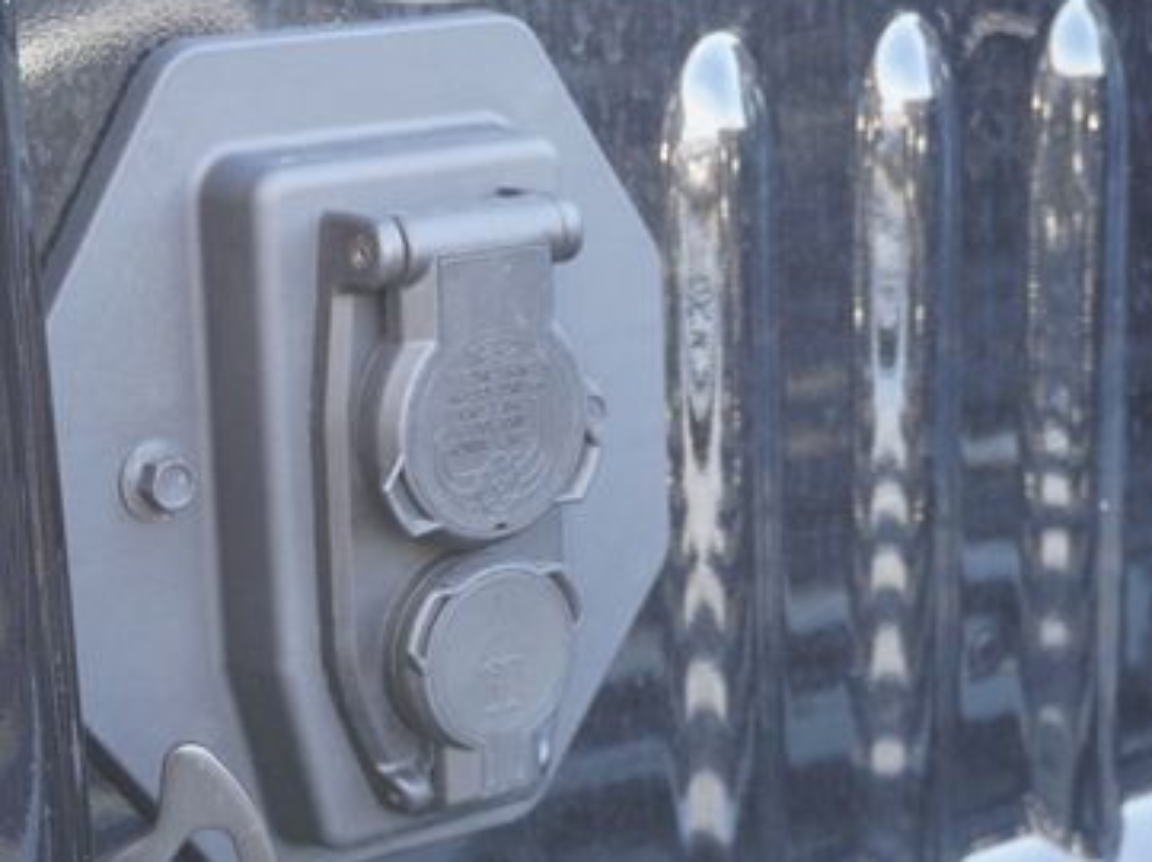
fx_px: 2726
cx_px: 332
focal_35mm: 82
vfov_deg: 17.9
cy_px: 543
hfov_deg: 23.7
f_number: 5
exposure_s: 1/160
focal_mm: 32
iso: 1600
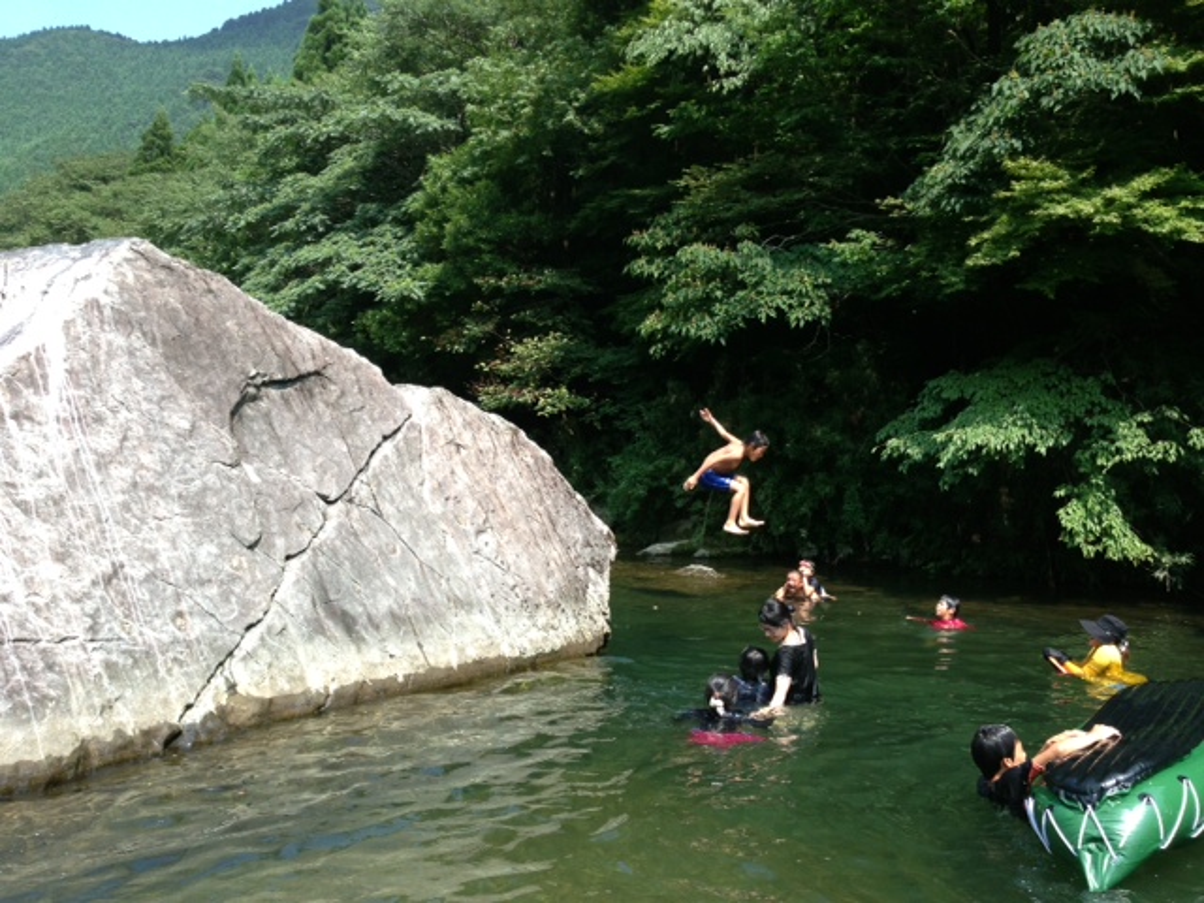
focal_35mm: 33
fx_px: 1148
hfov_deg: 55.4
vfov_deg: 42.9
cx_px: 602
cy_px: 452
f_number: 2.4
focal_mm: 4.13
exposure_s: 1/686
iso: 64
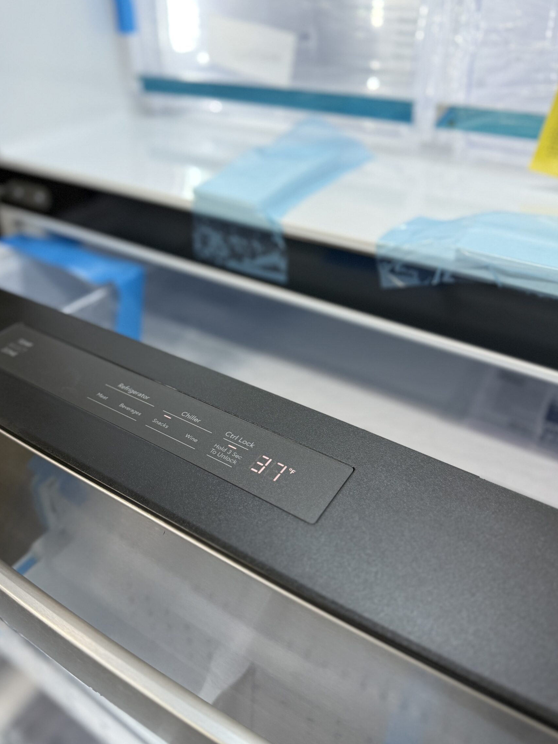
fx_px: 580
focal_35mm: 27
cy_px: 344
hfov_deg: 51.3
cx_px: 248
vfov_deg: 65.2
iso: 250
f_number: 1.78
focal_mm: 6.76
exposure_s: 1/60
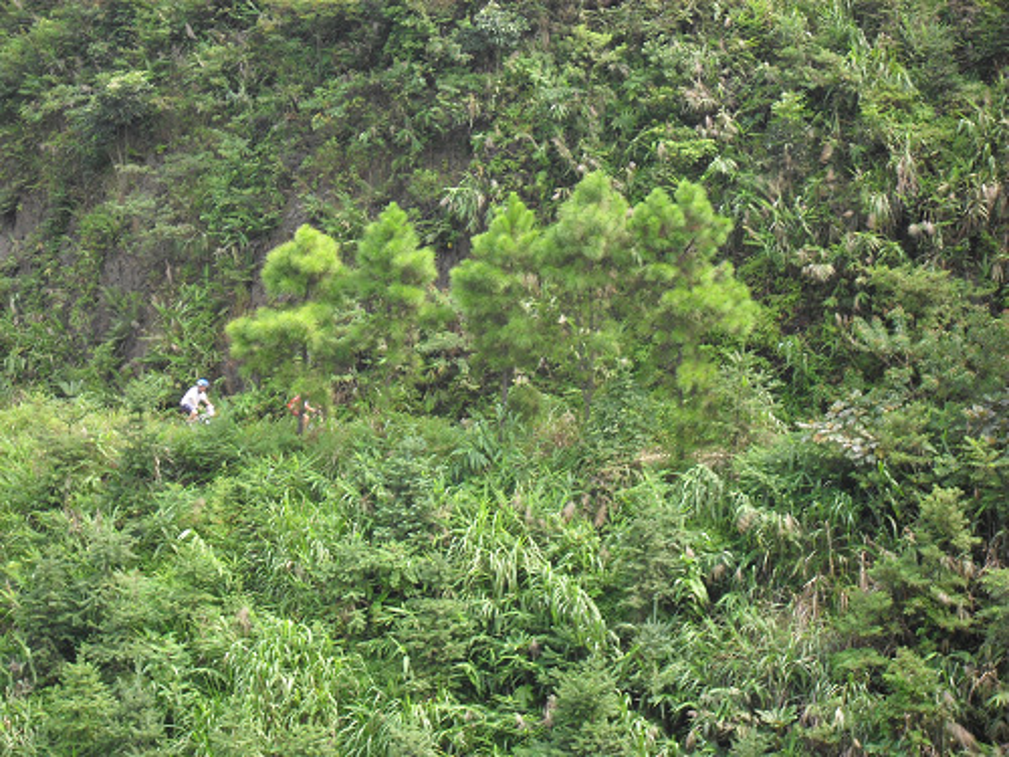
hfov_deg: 18.7
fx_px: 3061
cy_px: 378
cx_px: 504
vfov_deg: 14.1
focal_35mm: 105
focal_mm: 18.9
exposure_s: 1/90
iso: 100
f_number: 5.8
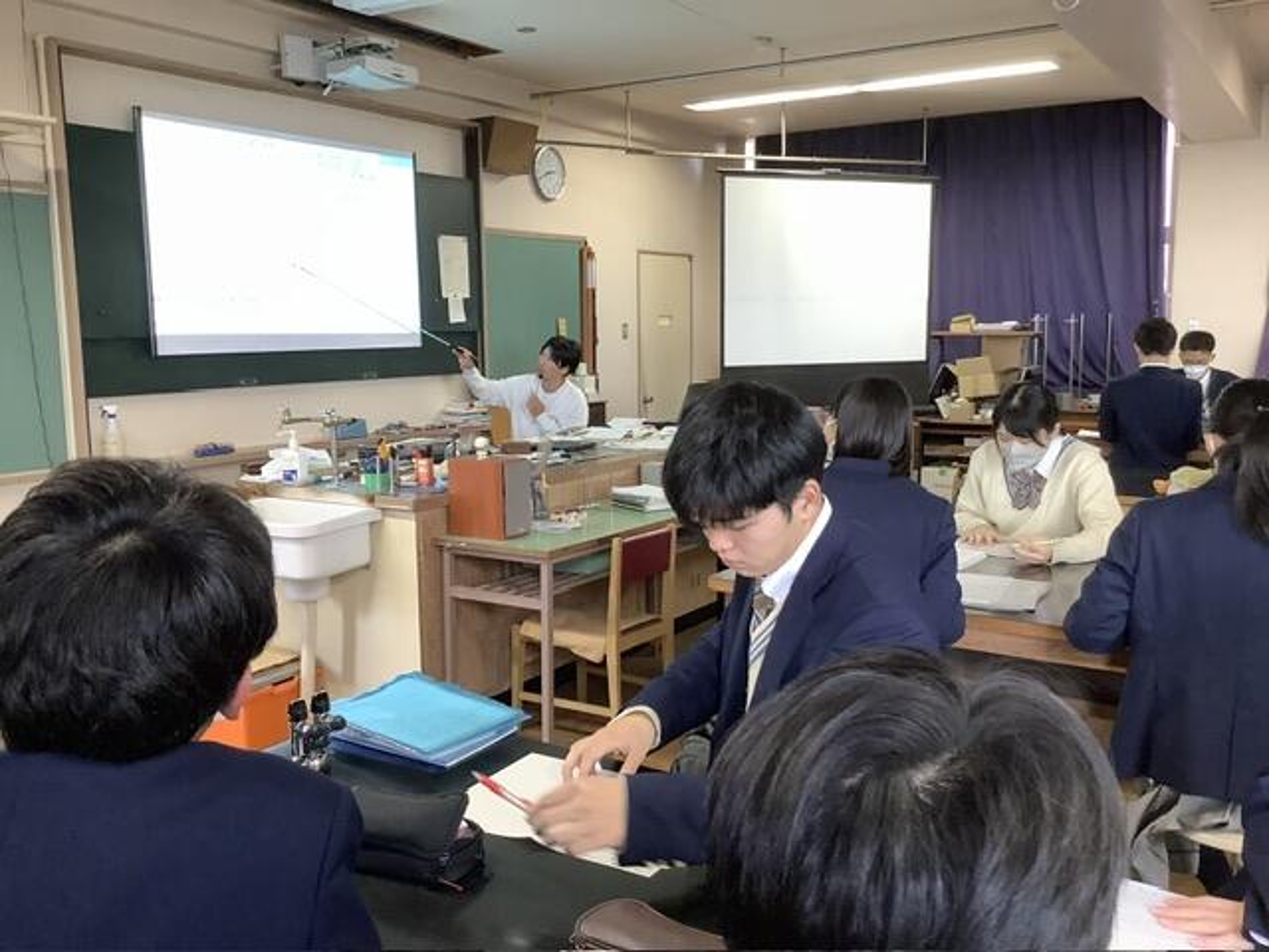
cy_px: 476
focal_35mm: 31
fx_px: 1136
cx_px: 634
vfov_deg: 45.4
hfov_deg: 58.4
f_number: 2.4
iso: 125
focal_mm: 3.3
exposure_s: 1/50
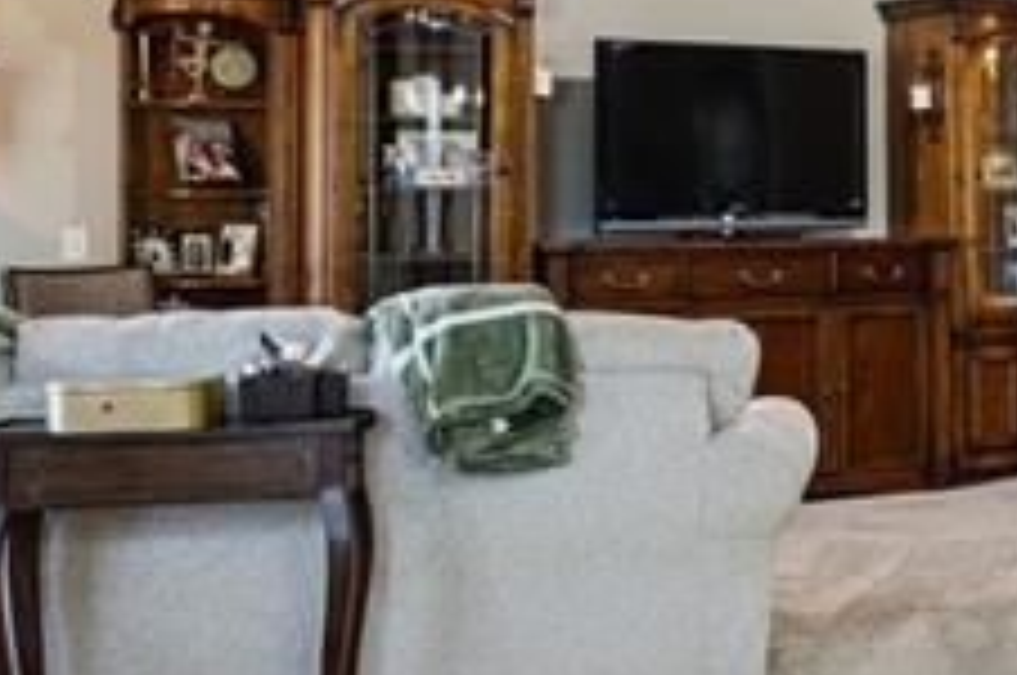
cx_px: 1447
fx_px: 2033
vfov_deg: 18.7
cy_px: 166
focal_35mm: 72
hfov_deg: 23.5
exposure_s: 1/15
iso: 200
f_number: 8
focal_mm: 10.6
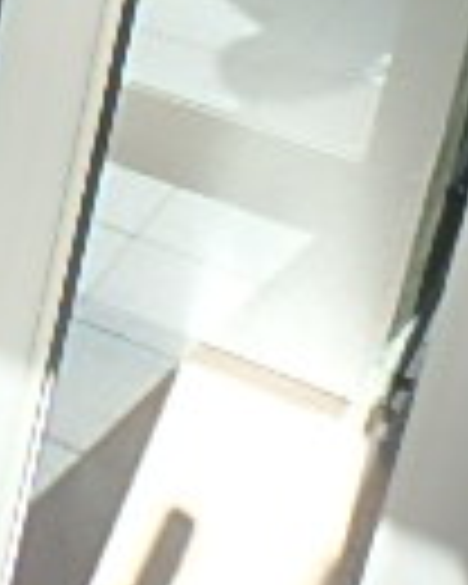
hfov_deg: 10.9
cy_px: -270
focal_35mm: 101
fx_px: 1749
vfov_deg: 17.3
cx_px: -878
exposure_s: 1/160
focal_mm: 3.7
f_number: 3.5
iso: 125
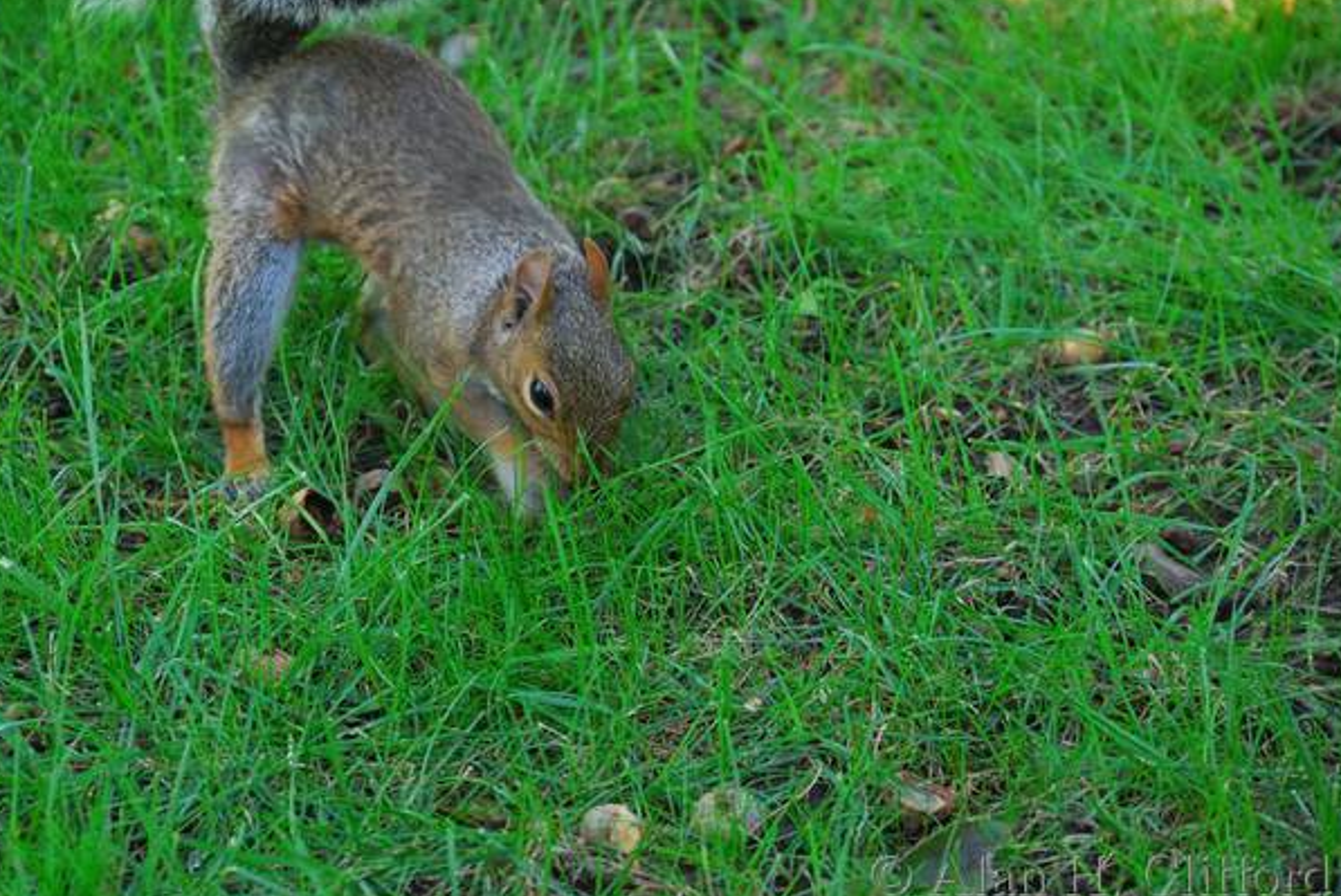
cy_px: 404
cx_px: 609
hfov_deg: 5.9
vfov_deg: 3.9
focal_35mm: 352
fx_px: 13121
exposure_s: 1/30
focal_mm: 200
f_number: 5.6
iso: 640
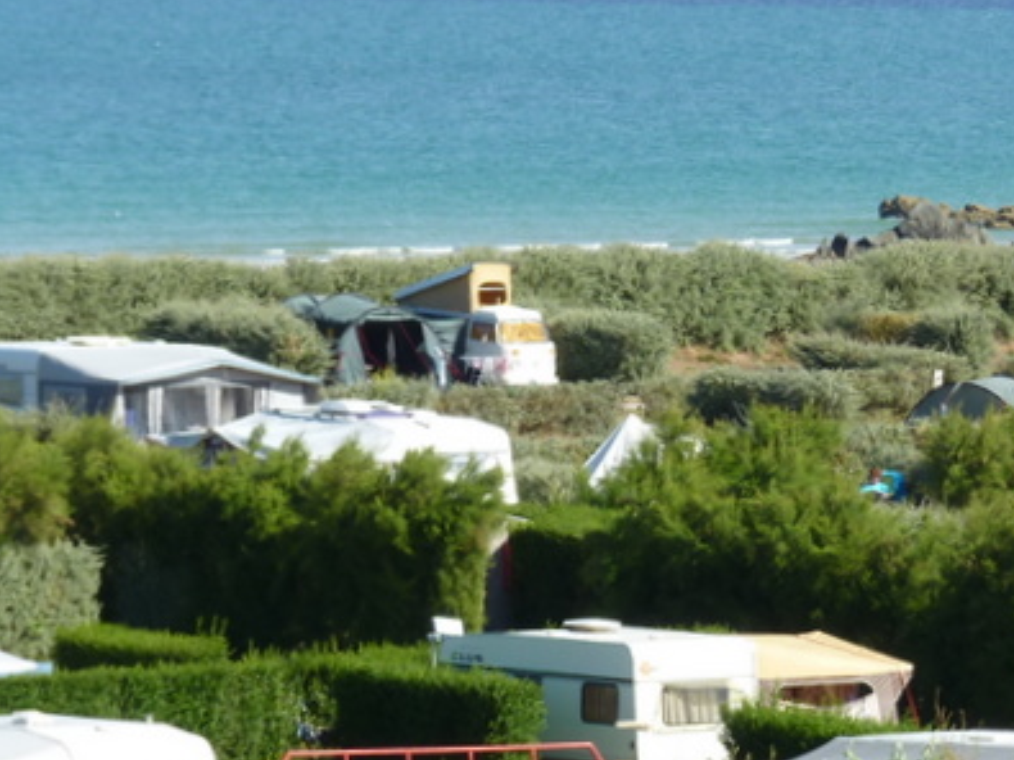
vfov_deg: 3.7
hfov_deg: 5.0
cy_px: 401
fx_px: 11626
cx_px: 1001
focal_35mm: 397
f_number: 5
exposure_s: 1/250
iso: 80
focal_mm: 34.9
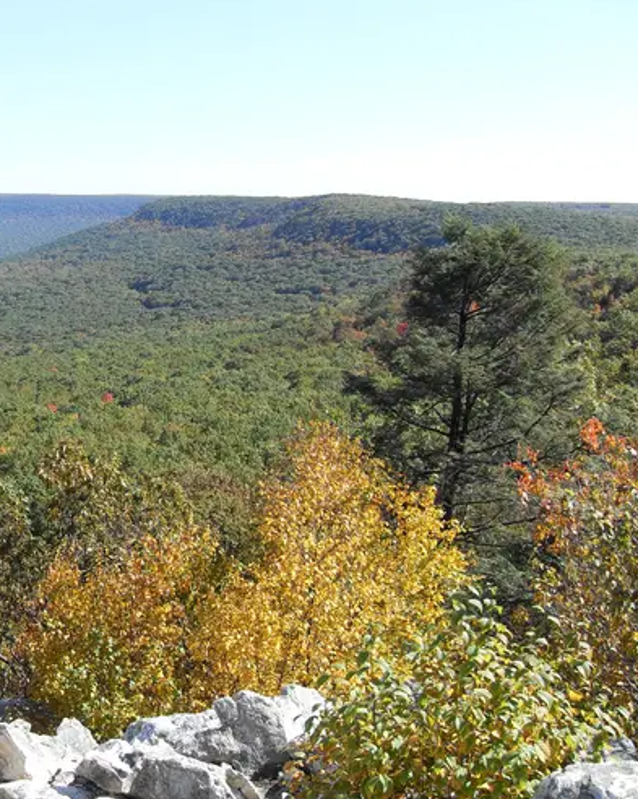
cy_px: 395
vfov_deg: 41.2
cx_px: 248
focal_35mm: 45
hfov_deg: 33.3
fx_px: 1063
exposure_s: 1/750
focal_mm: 6.3
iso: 80
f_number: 2.8
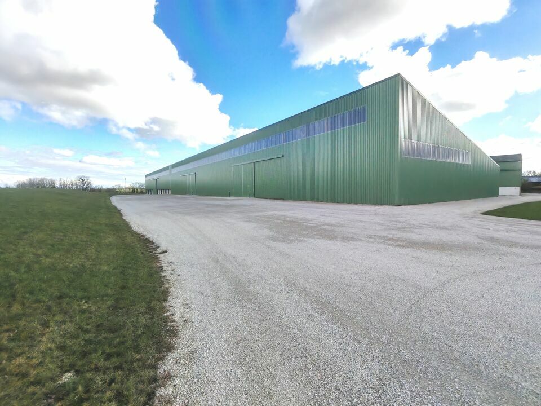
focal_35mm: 16
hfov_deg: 94.5
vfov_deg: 78.1
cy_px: 203
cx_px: 270
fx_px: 250
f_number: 2.2
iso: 50
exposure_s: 1/1700
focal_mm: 1.96
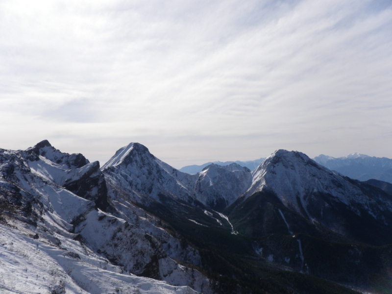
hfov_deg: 52.6
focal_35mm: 35
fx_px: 396
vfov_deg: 40.7
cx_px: 196
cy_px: 147
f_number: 6.3
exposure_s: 1/640
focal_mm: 6.2
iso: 64
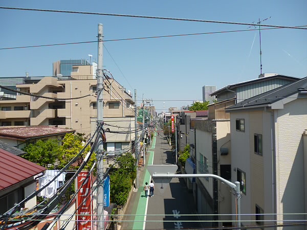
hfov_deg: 63.4
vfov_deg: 49.7
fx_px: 248
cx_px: 154
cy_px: 115
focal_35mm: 28
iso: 100
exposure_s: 1/125
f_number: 9
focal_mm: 5
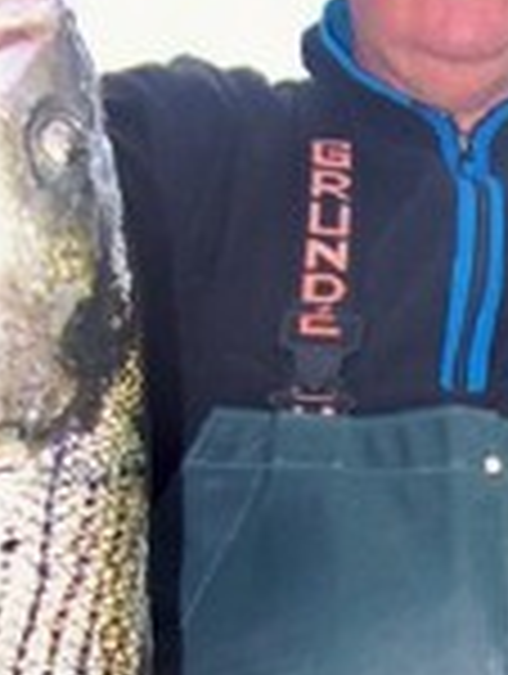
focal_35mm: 128
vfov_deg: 14.8
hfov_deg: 11.5
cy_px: 839
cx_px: 504
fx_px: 2497
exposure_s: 1/400
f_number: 2.8
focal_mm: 5.85
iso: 64
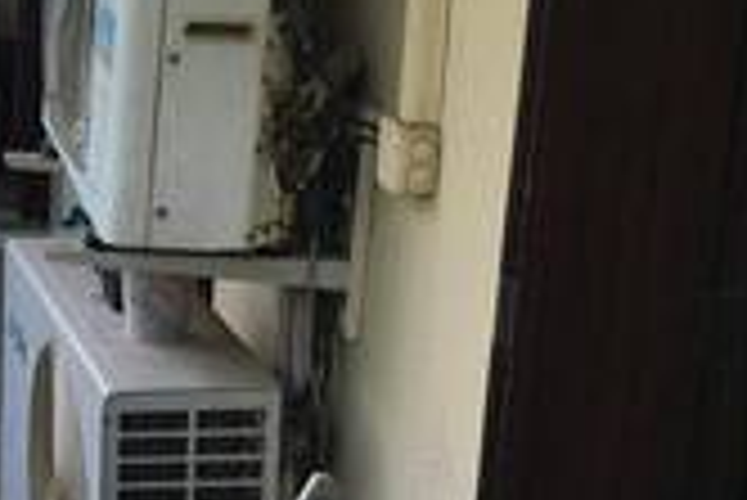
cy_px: 122
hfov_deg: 17.3
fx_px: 2264
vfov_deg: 12.6
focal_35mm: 109
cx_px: -297
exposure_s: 1/217
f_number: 2.2
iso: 25
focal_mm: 4.15
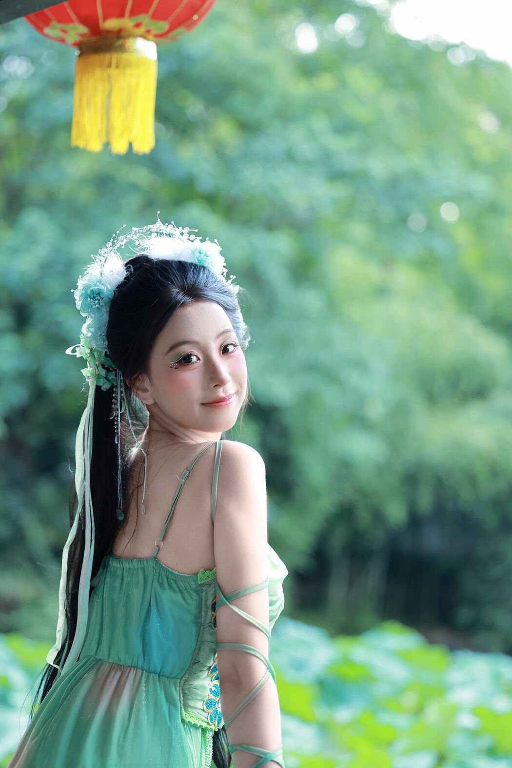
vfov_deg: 23.9
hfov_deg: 16.1
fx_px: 1813
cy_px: 384
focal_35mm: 85
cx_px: 256
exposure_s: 1/125
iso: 640
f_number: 2.8
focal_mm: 86
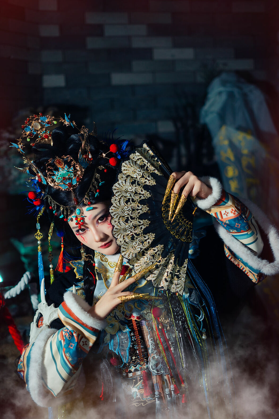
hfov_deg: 27.0
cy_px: 210
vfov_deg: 39.6
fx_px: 581
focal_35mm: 50
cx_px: 140
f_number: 2
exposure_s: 1/200
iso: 250
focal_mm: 50
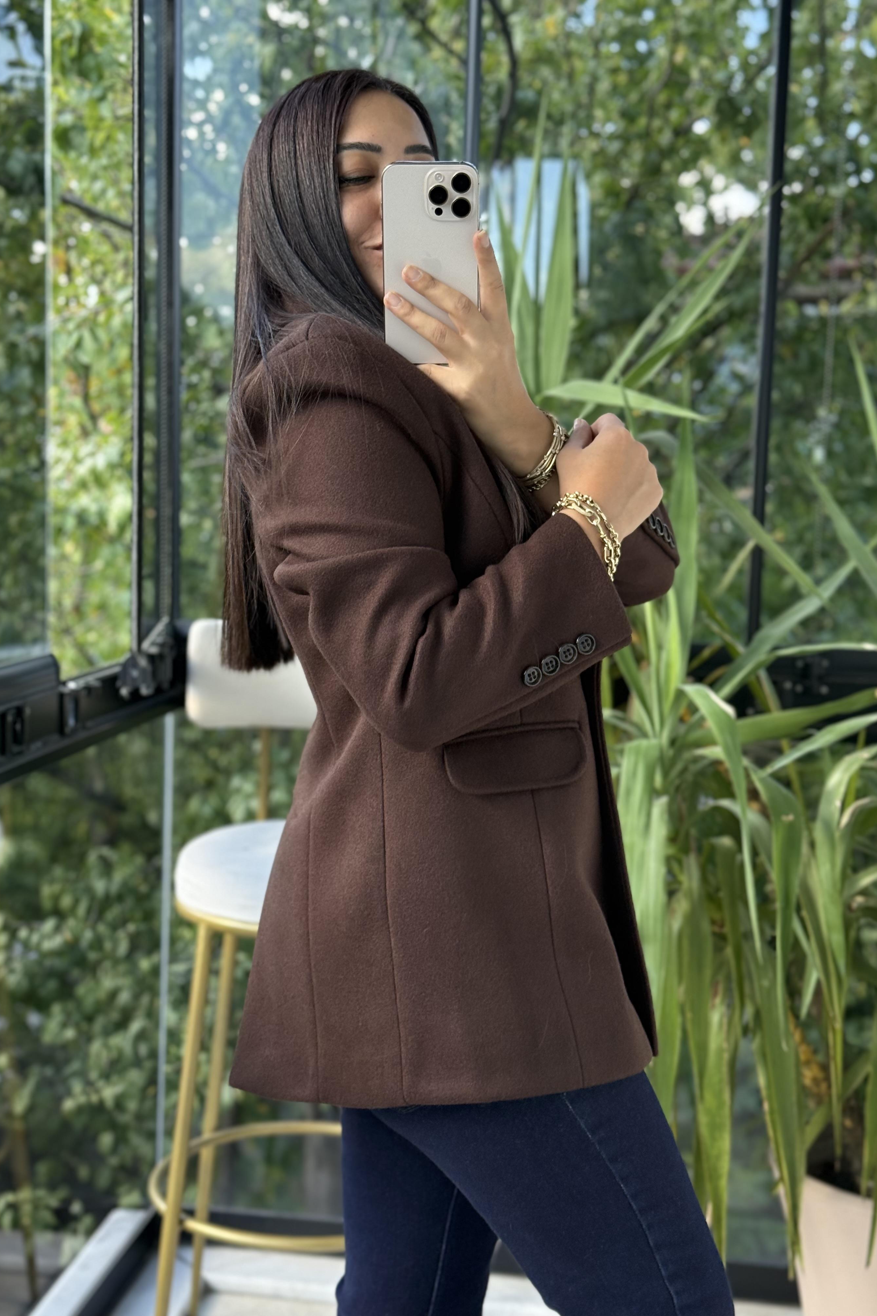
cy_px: 659
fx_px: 1827
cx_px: 411
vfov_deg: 39.6
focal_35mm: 50
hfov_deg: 27.0
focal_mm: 6.76
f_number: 1.78
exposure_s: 1/178
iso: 100
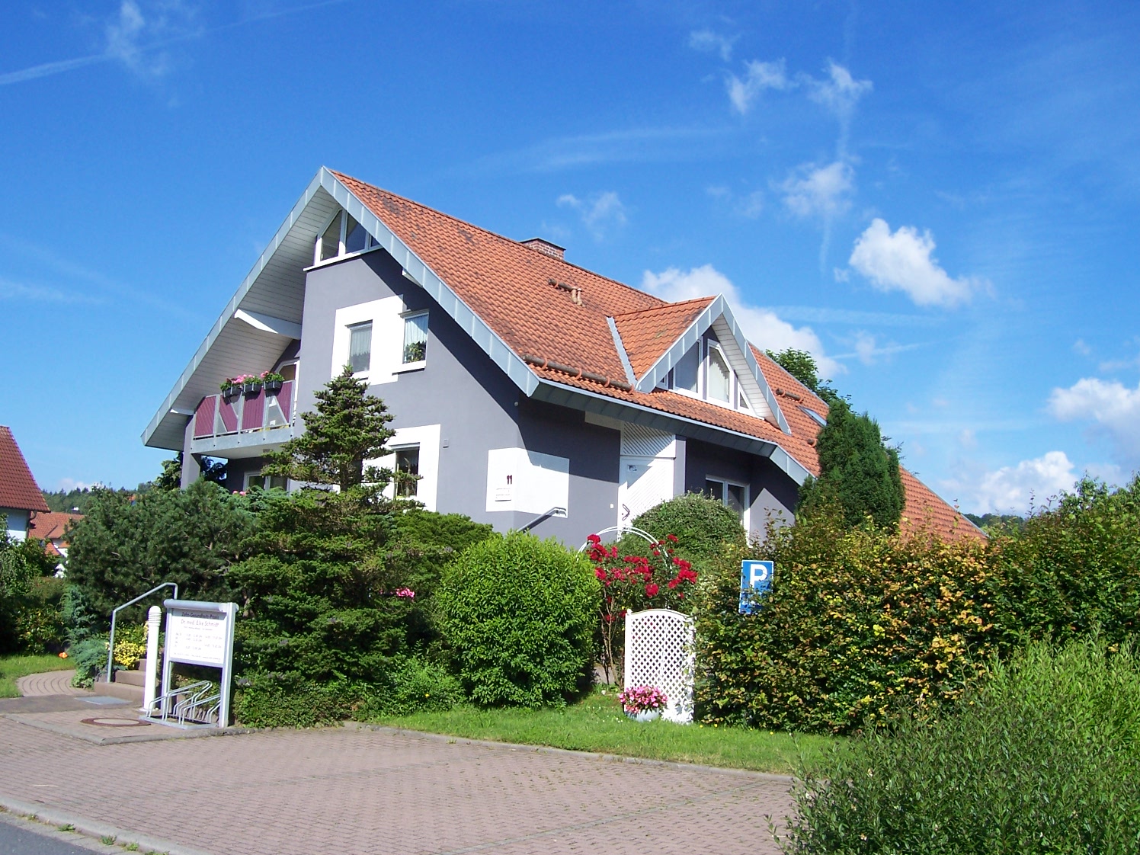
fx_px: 1120
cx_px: 570
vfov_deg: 41.8
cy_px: 428
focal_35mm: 34
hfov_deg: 54.0
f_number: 5.6
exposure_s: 1/350
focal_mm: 5.6
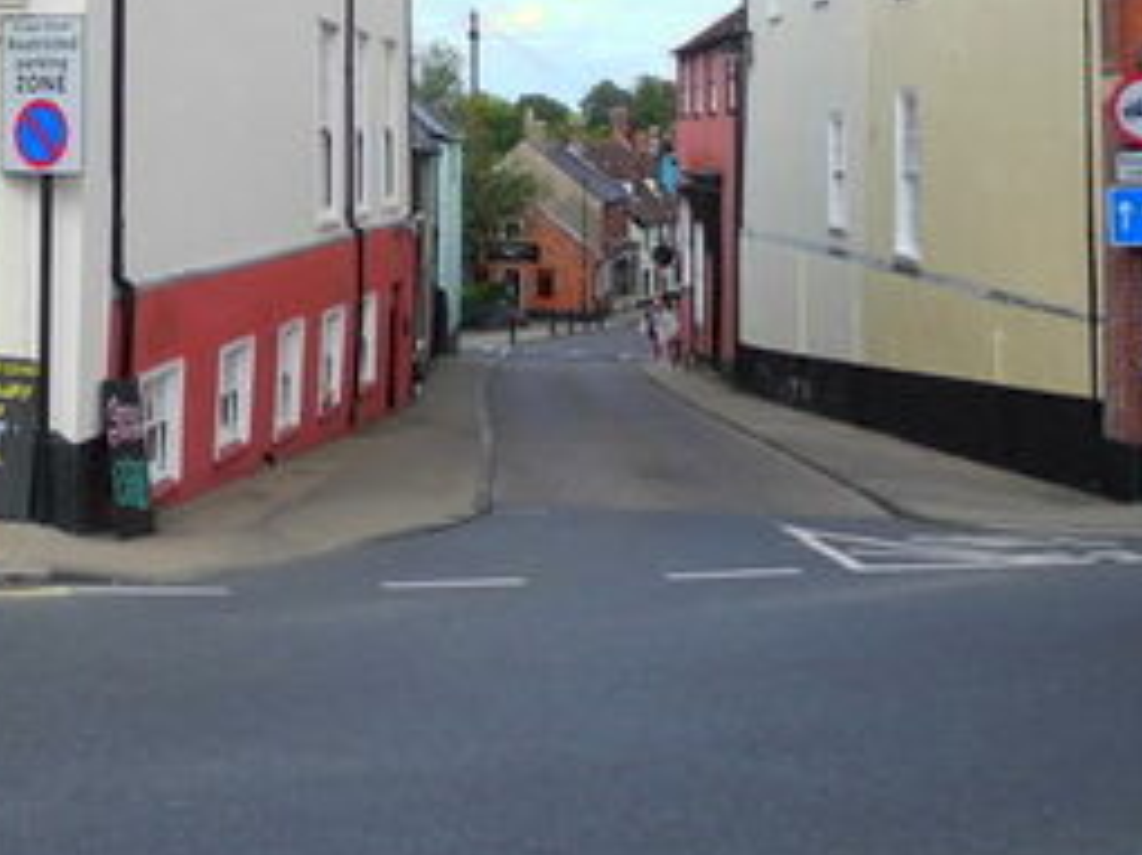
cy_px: -29
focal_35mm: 77
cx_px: -291
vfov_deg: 18.5
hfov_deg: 22.9
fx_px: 2539
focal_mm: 6
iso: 100
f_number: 2.8
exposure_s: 1/730
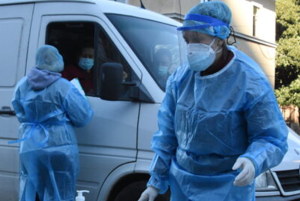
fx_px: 517
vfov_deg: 21.9
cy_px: 124
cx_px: 129
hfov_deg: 32.3
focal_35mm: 62
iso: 3200
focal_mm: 28
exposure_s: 1/800
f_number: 9
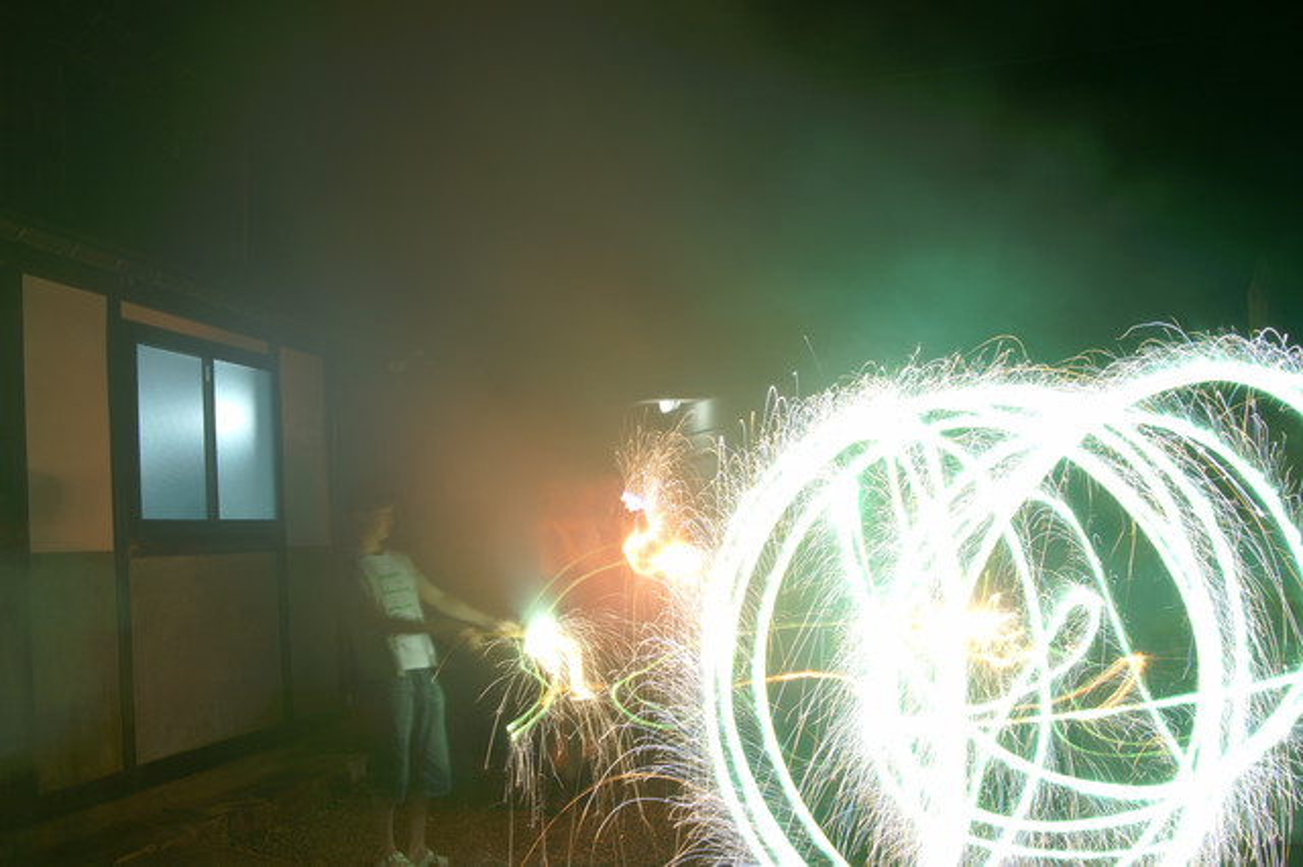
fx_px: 1519
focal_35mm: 42
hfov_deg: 46.4
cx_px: 652
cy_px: 434
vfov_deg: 31.9
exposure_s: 16
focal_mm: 28
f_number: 13
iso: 100
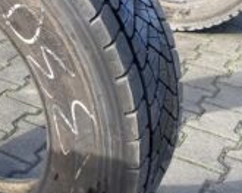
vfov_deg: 23.1
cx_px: -44
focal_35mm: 66
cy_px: 100
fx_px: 473
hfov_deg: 25.9
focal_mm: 4.25
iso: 32
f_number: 1.8
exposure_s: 1/381
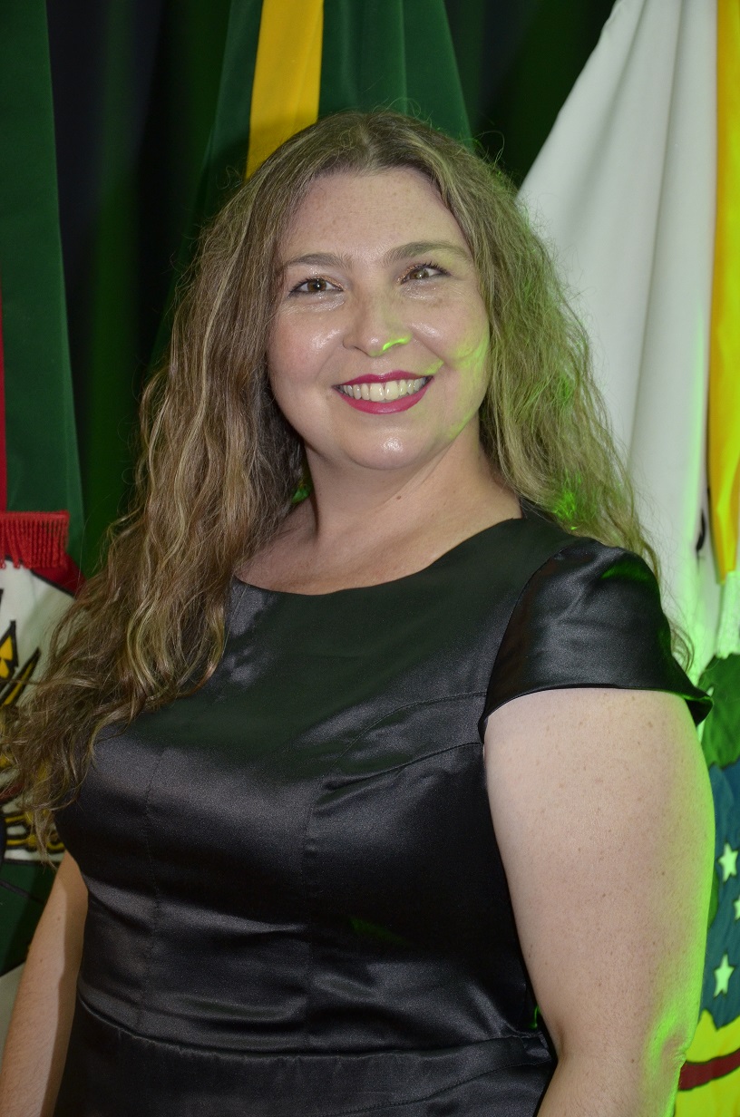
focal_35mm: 78
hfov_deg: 17.4
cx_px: 370
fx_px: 2416
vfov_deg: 26.0
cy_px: 558
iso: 800
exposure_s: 1/60
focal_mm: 52
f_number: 5
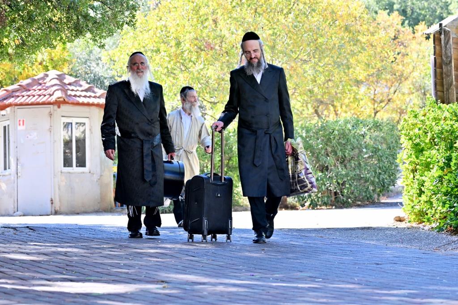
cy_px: 152
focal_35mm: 109
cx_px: 229
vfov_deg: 12.6
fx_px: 1386
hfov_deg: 18.8
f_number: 4
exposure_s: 1/200
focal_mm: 73
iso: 125
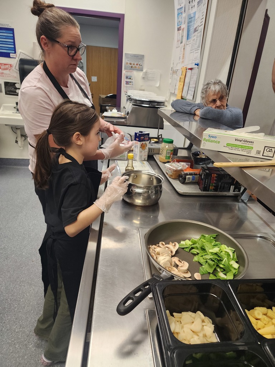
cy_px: 184
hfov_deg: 58.9
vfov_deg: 73.9
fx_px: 244
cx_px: 138
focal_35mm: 23
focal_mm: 6.4
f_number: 1.8
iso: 200
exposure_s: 1/120
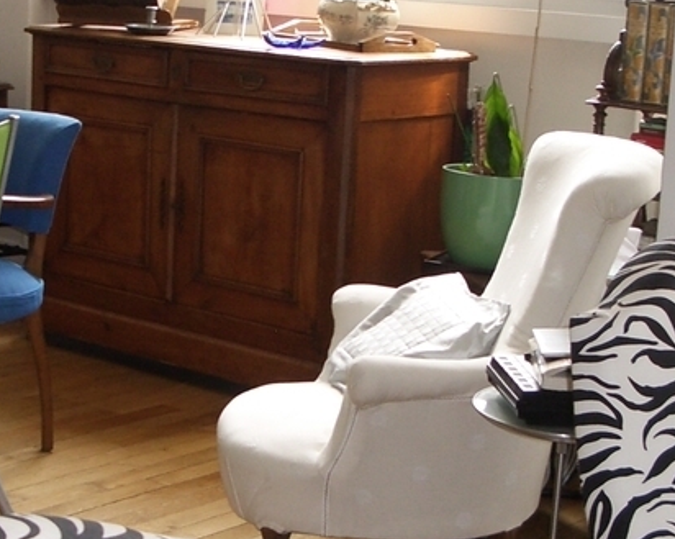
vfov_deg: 18.0
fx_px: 1697
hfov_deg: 22.4
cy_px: 315
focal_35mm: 85
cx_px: 241
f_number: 2.6
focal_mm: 5.8
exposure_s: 1/60
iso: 100
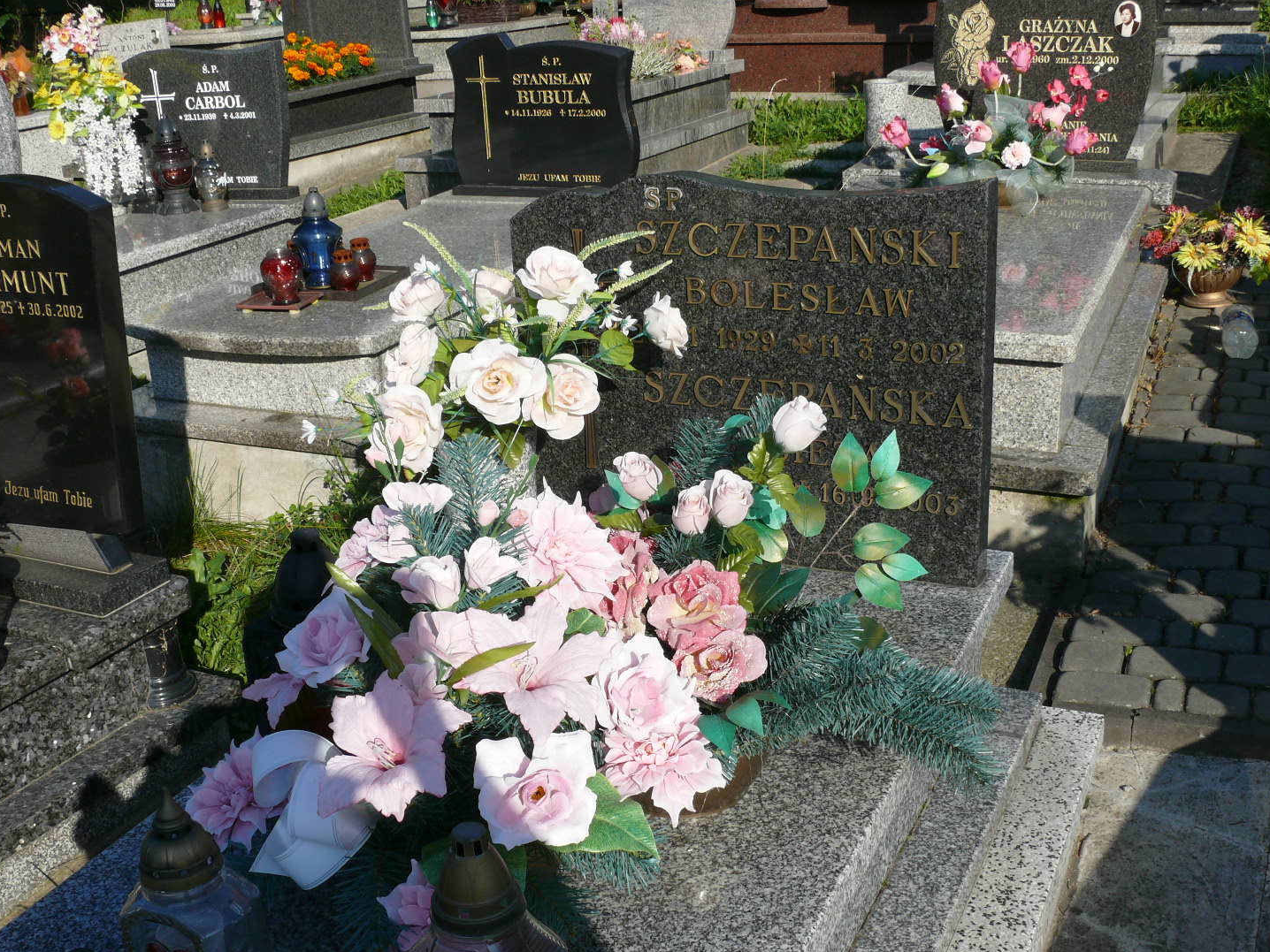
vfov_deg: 36.8
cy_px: 515
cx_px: 656
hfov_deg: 47.9
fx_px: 1431
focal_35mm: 39
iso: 100
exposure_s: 1/400
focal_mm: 7.4
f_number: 6.3
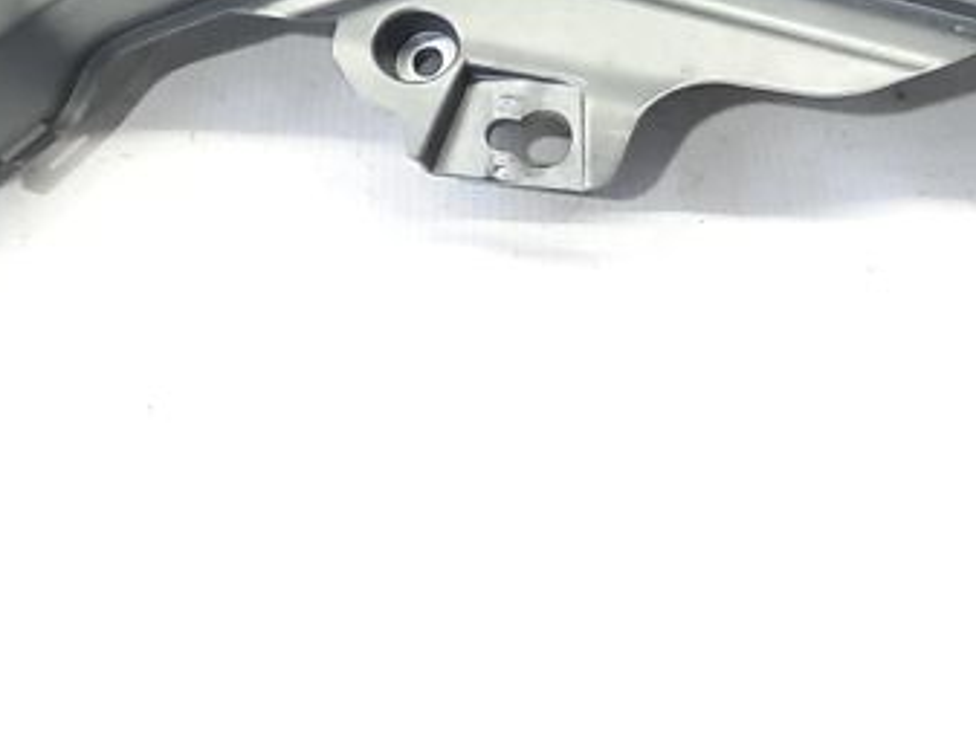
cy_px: -397
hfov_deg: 22.0
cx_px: 403
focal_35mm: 89
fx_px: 2510
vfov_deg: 15.2
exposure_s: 1/50
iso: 125
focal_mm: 4.6
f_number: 2
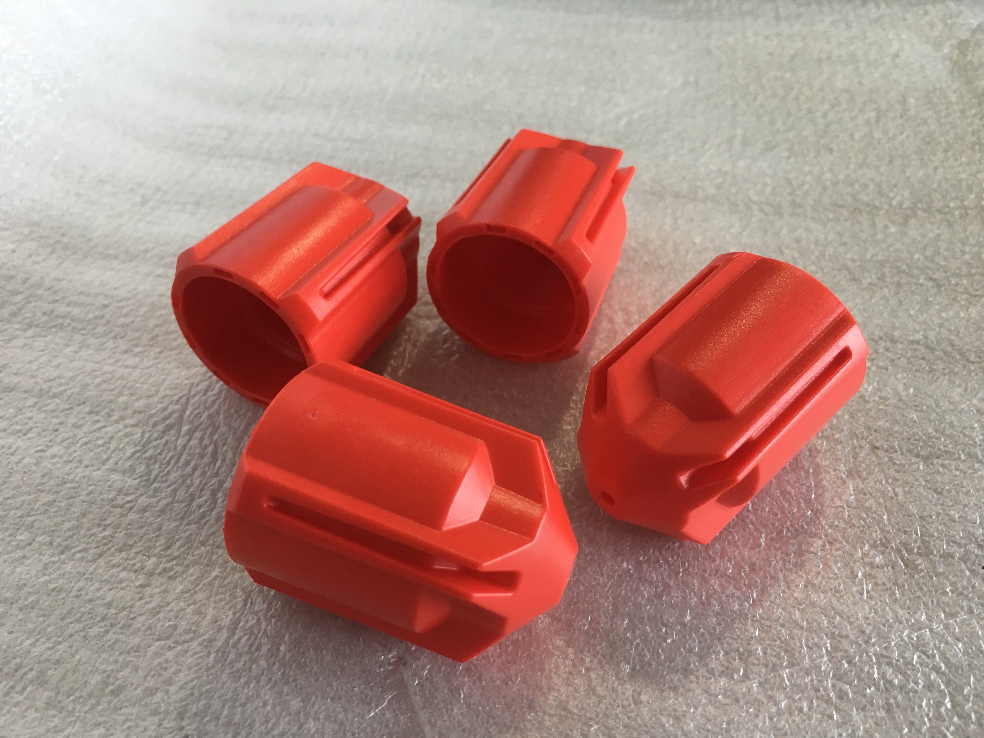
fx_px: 824
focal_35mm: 29
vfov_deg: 48.2
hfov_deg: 61.7
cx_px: 492
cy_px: 369
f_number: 2.2
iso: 50
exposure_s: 1/33
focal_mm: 4.15
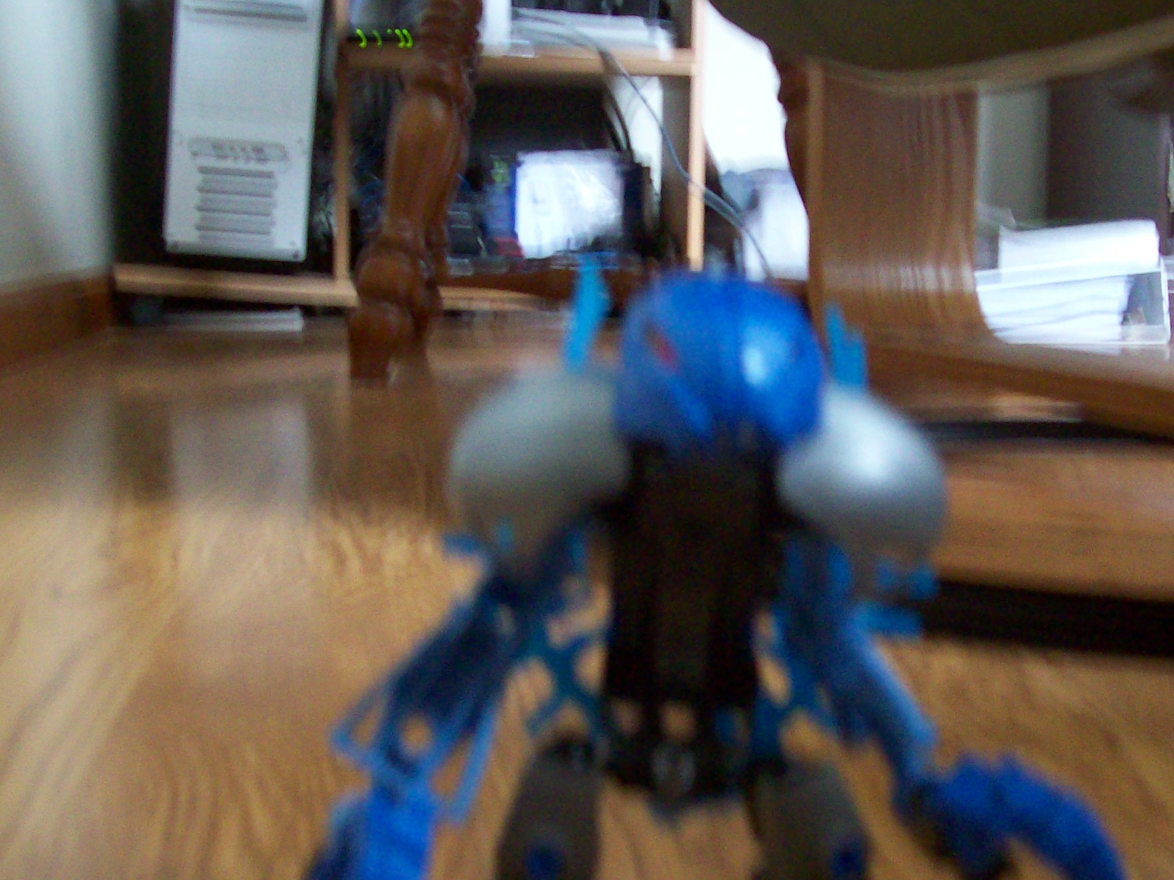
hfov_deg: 36.8
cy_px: 539
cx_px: 670
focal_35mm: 52
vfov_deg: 28.0
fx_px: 1764
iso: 200
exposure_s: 1/8
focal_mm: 6
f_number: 2.7
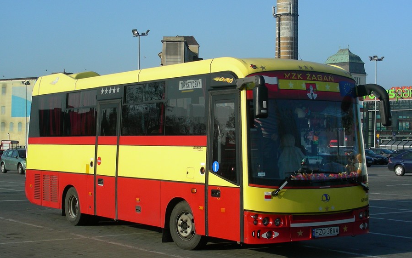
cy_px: 130
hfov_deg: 30.6
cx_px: 206
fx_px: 752
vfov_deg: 19.4
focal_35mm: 67
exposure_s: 1/759
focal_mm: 10.5
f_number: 4
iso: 50
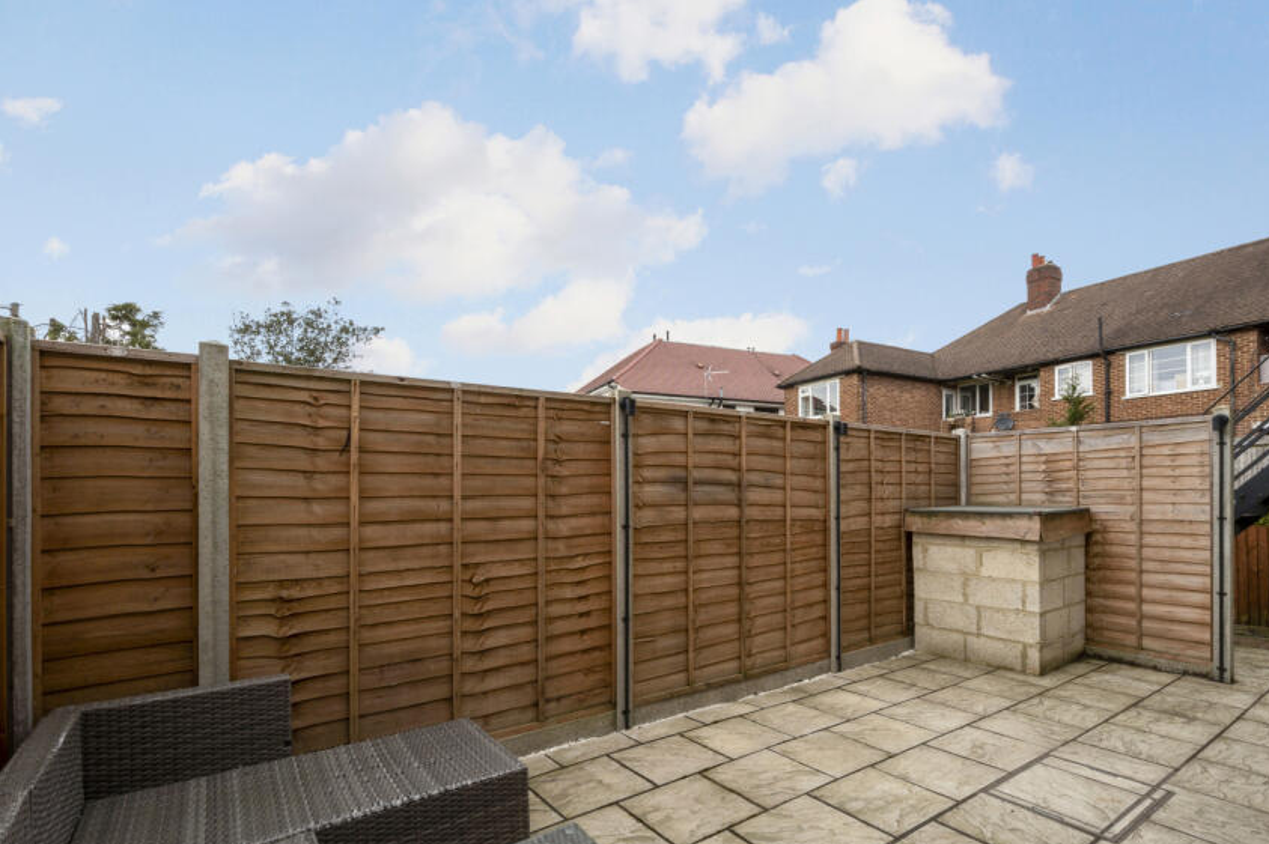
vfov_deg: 70.1
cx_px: 686
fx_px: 599
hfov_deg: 93.1
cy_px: 476
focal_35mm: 17
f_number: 16
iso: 200
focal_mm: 14
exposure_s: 1/60
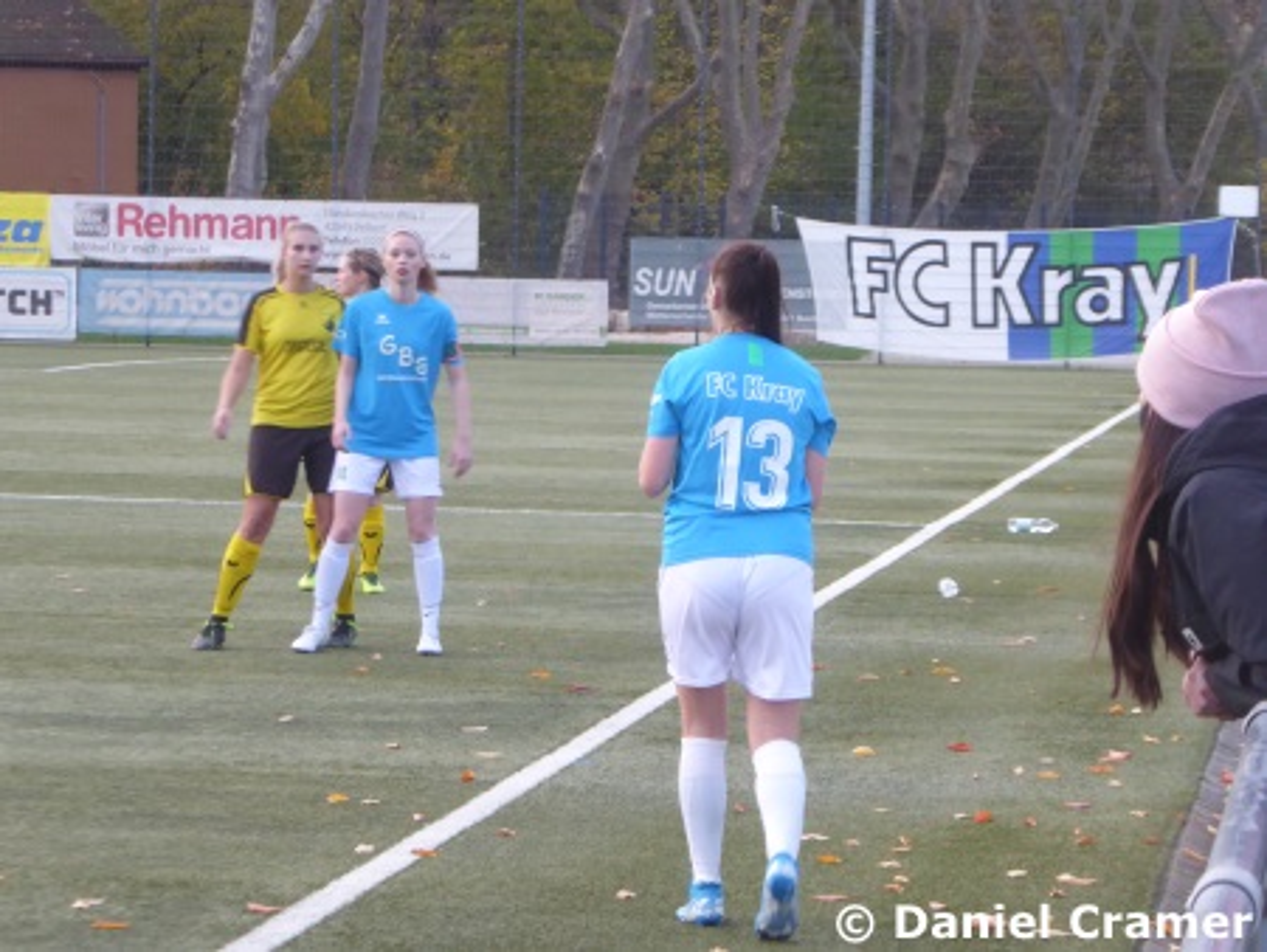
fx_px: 7324
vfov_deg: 7.4
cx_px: 634
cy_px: 476
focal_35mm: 200
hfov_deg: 9.9
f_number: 5.6
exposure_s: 1/50
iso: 400
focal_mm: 35.8
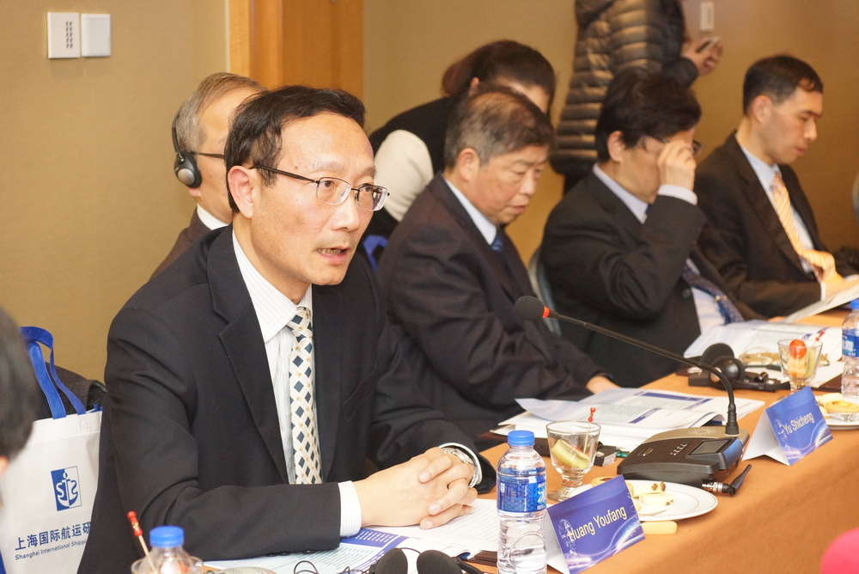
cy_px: 287
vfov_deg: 16.6
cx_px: 430
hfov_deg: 24.6
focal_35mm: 82
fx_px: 1970
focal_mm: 55
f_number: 4.5
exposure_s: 1/60
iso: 1600
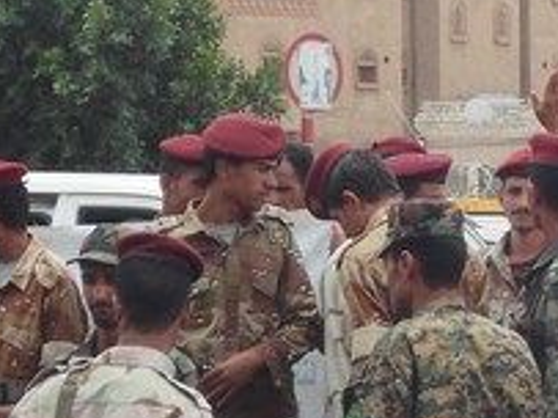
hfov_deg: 5.7
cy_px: 107
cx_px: 671
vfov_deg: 4.3
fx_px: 5590
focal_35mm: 347
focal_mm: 19.8
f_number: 5.7
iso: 80
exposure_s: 1/180
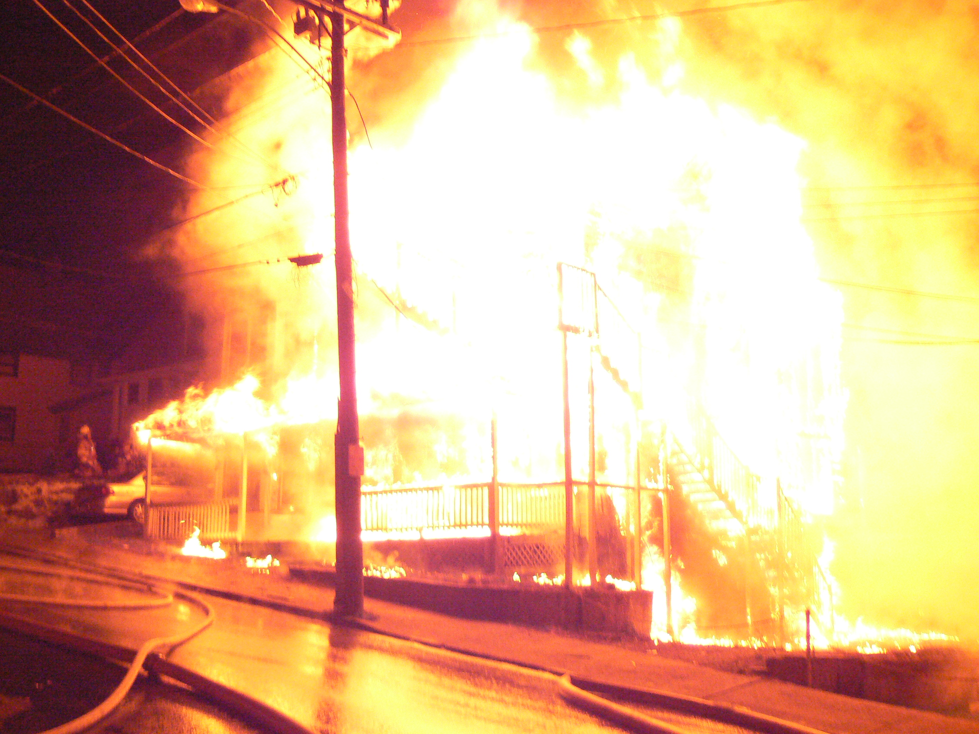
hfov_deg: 44.8
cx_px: 490
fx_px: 1188
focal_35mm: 42
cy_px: 367
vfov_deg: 34.3
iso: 400
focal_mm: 7
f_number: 3.2
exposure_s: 1/40
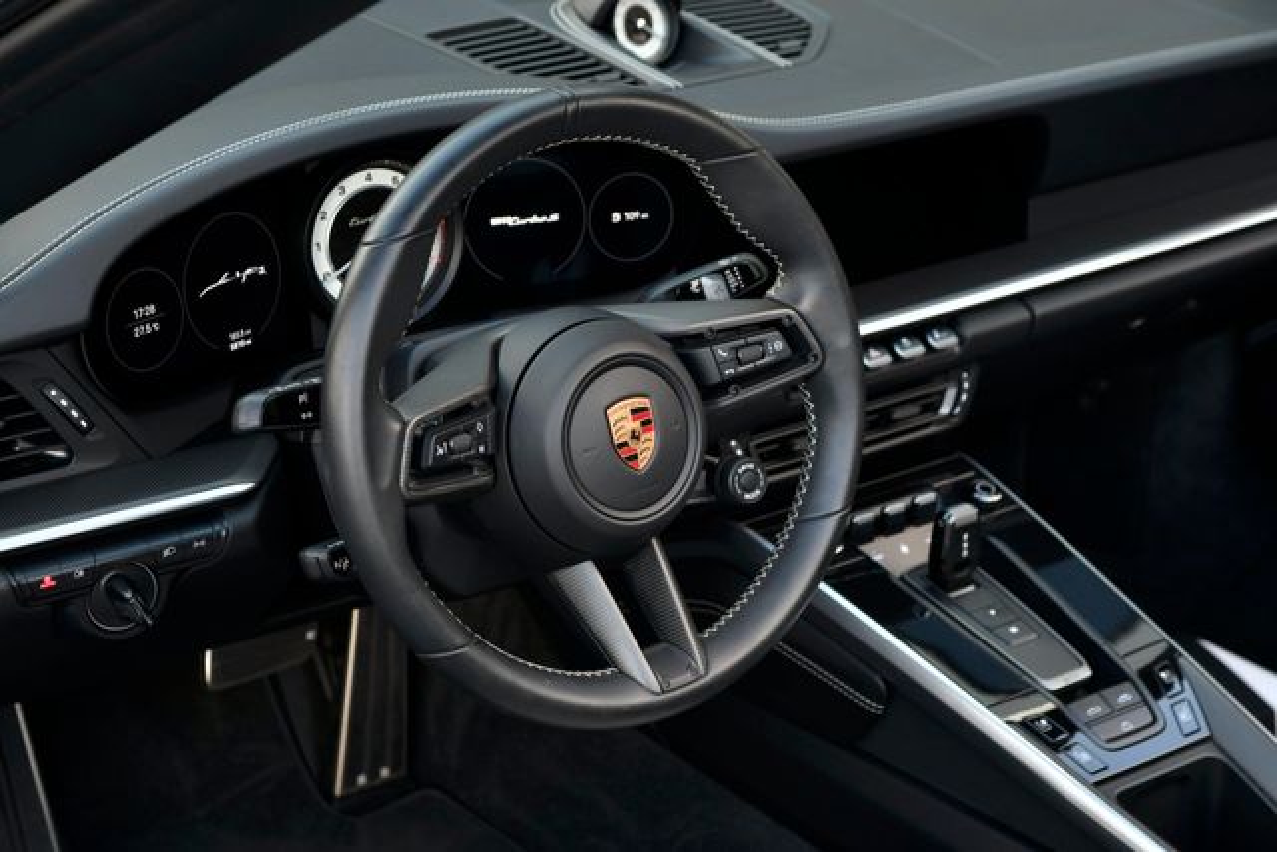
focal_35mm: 70
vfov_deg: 19.5
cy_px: 426
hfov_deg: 28.8
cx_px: 638
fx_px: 2483
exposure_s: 1/60
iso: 400
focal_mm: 70
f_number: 6.3
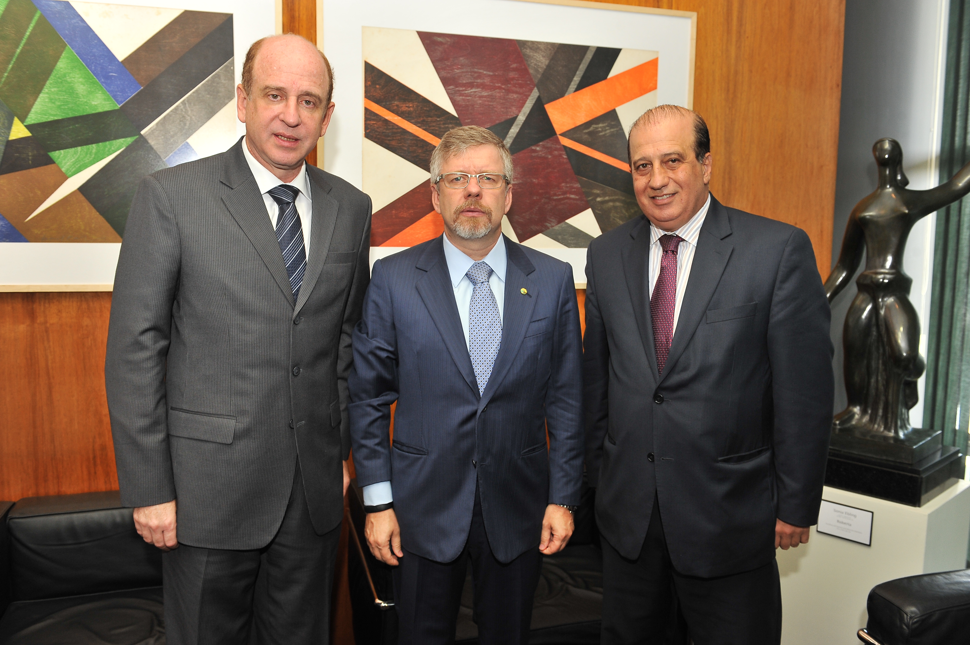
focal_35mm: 31
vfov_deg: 42.3
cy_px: 322
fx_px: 835
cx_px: 485
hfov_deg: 60.3
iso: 800
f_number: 5.6
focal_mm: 31
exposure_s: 1/80
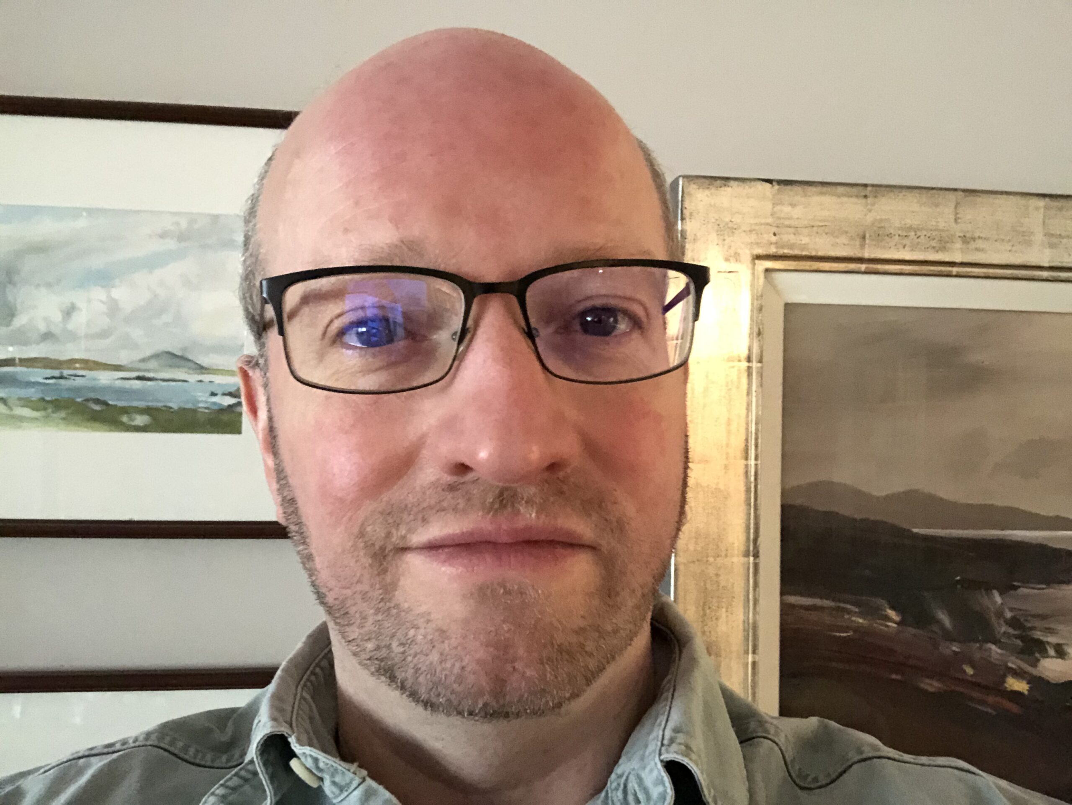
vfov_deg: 44.2
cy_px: 402
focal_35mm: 32
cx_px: 536
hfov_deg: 56.8
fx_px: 992
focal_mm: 2.87
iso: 800
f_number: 2.2
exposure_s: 1/17
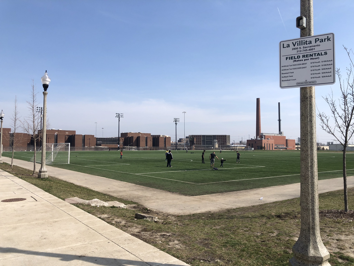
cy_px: 133
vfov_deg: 49.7
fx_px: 286
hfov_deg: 63.4
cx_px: 177
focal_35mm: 28
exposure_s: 1/2857
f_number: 1.8
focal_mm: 4
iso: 20
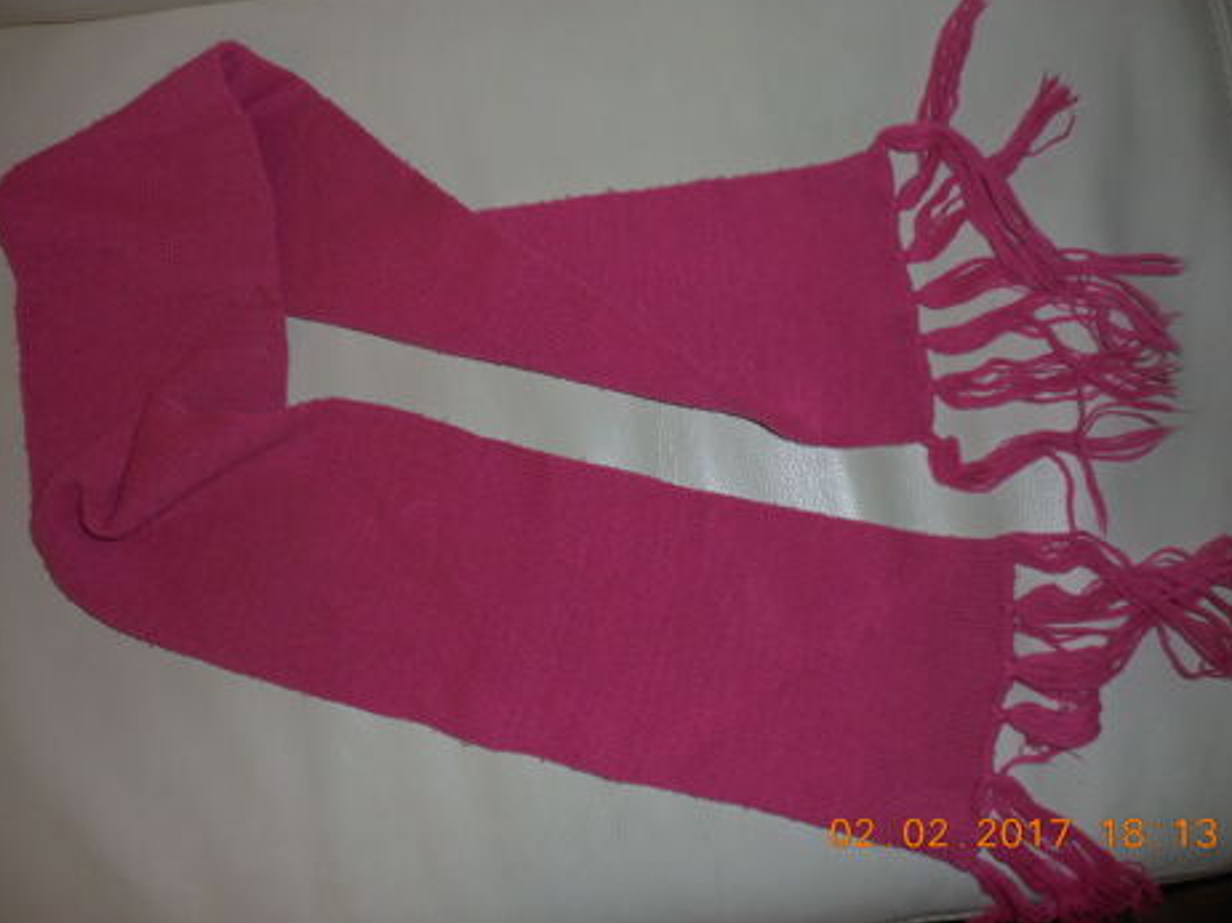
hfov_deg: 67.3
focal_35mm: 26
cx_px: 629
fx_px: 925
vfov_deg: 53.0
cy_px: 445
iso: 125
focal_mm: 4.5
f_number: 3.7
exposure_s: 1/25
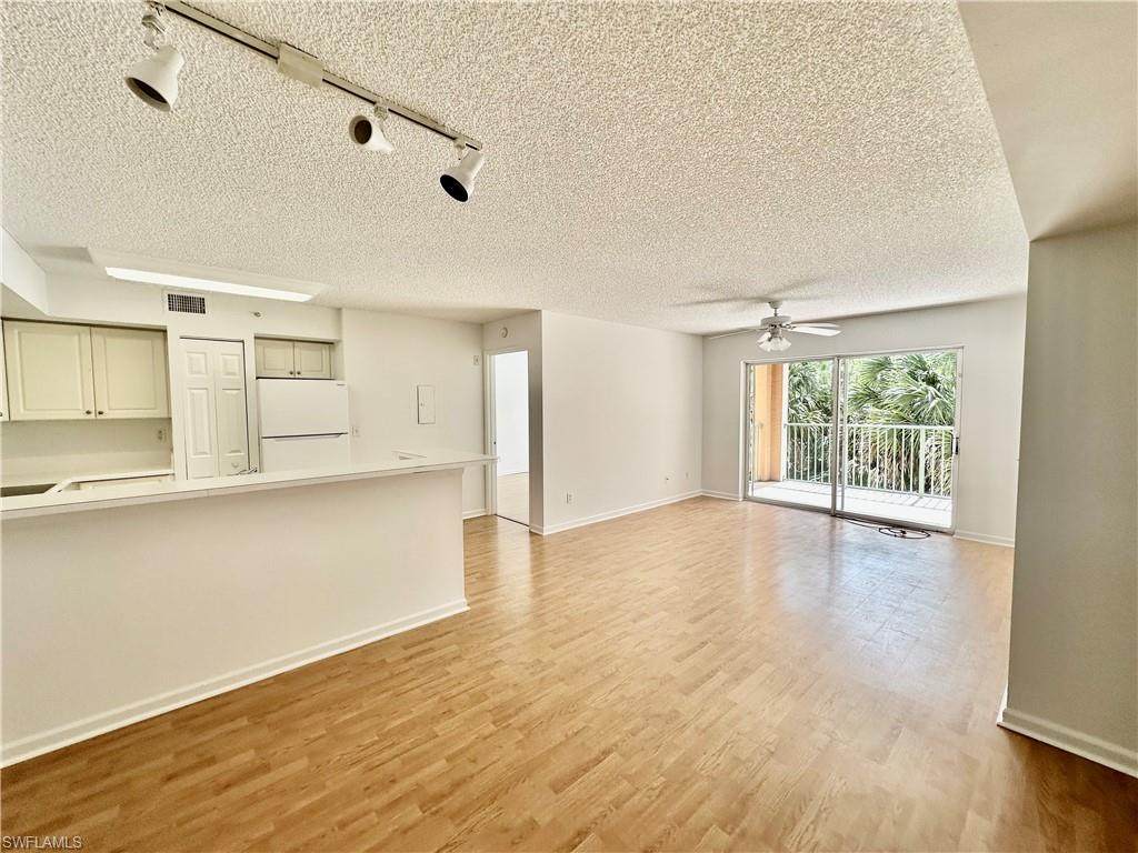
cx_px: 569
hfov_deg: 102.1
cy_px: 426
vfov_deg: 85.7
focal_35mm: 14
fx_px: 460
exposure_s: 1/117
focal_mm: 2.22
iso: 40
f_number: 2.2
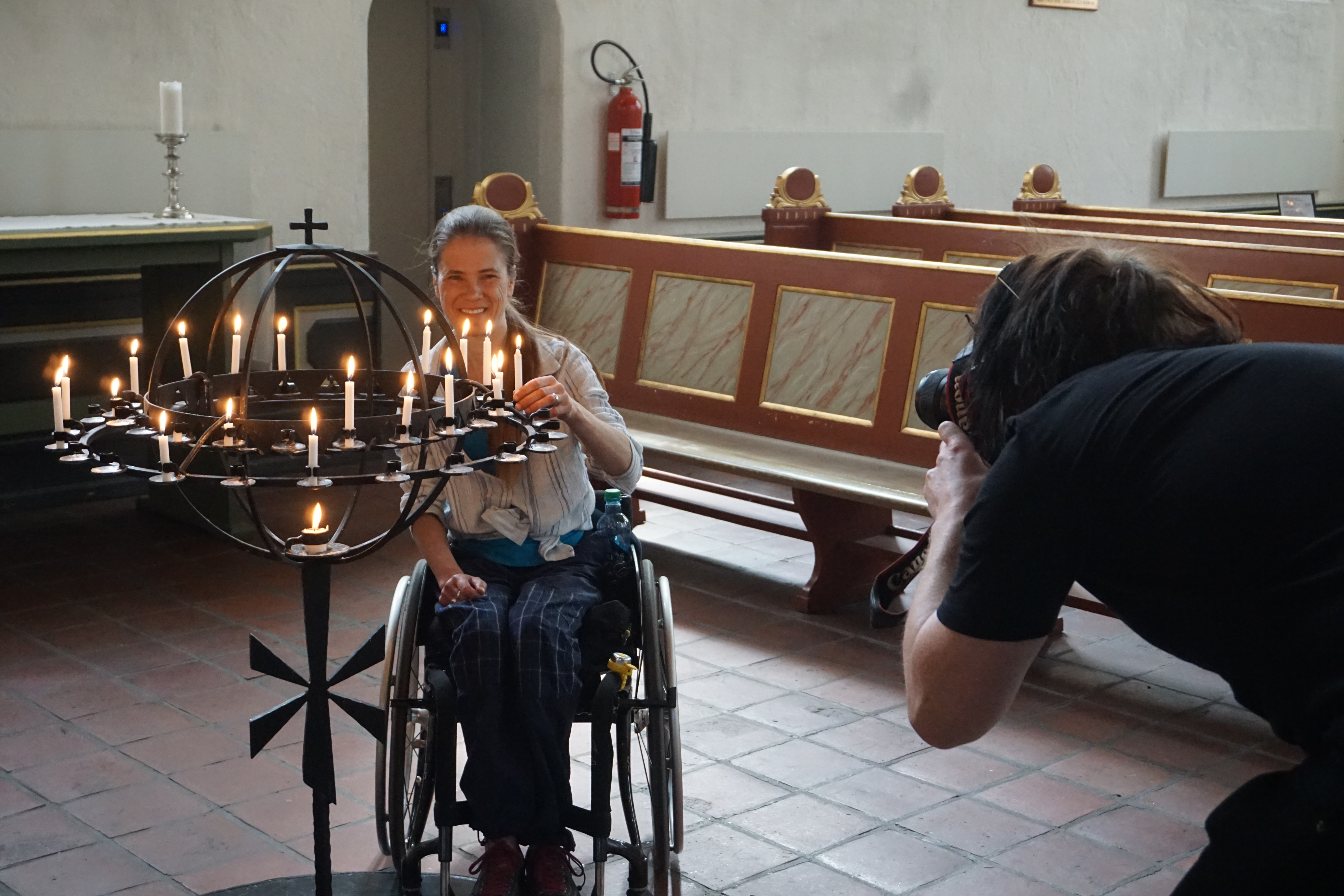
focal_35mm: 48
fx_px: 1792
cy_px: 448
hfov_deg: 41.1
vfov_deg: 28.1
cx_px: 672
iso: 3200
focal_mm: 32
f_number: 5
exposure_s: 1/125
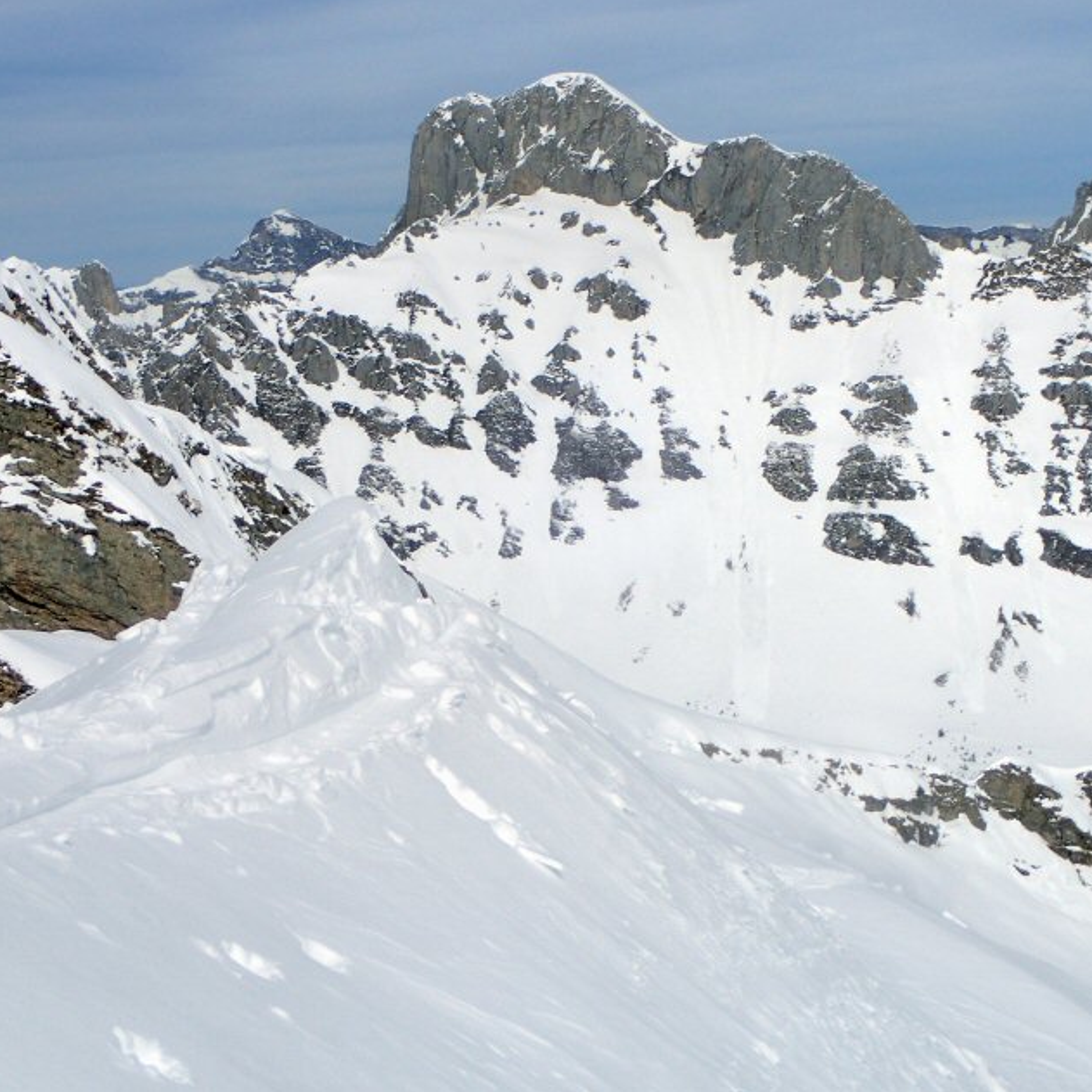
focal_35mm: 98
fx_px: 3498
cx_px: 583
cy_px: 448
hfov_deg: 17.7
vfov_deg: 17.7
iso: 100
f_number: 16
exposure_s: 1/160
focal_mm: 12.6
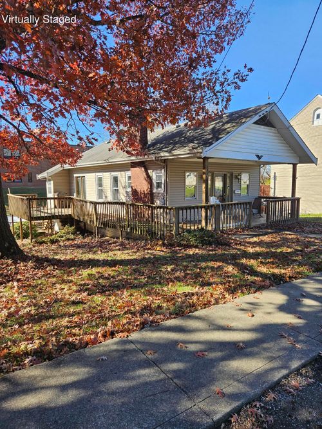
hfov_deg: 58.9
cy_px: 214
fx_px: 285
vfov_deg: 73.9
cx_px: 161
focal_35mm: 23
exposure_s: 1/536
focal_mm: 5.4
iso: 25
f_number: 1.8
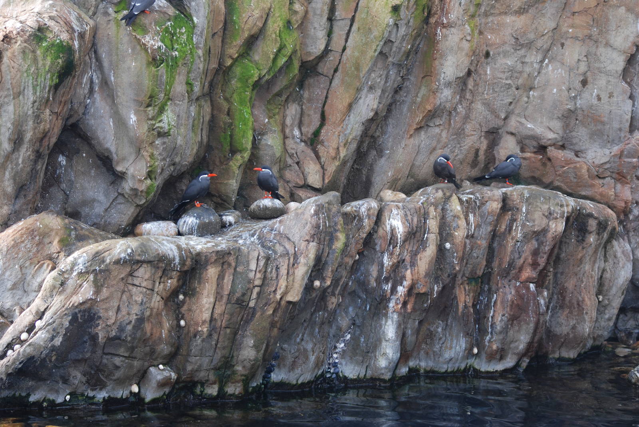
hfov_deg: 17.5
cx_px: 320
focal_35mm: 117
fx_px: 2079
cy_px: 214
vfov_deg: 11.7
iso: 200
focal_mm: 78
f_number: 4
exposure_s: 1/160
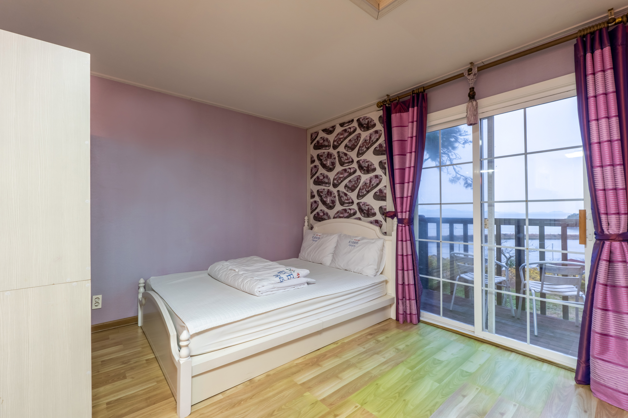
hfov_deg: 100.4
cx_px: 314
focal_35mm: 15
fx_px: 262
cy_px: 209
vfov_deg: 77.3
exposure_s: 1/8
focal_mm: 10
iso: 200
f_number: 10
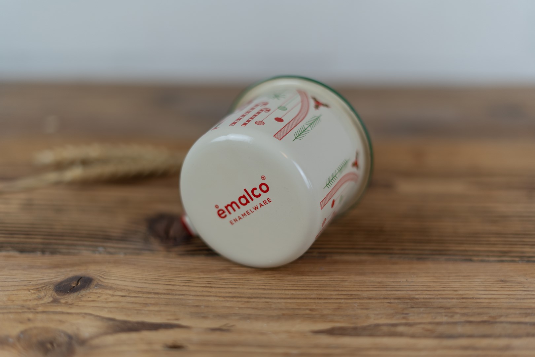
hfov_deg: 39.6
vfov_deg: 27.0
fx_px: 743
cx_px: 268
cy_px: 178
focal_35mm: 50
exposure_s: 1/200
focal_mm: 50
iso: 200
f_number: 1.8
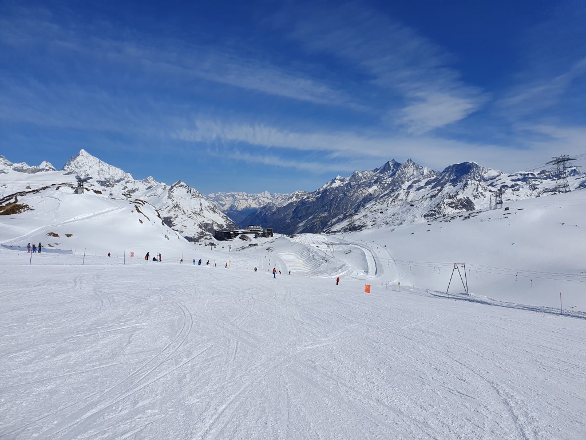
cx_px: 293
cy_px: 220
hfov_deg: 67.3
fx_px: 440
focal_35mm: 26
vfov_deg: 53.1
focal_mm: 4.32
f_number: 2.4
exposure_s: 1/6432
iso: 50
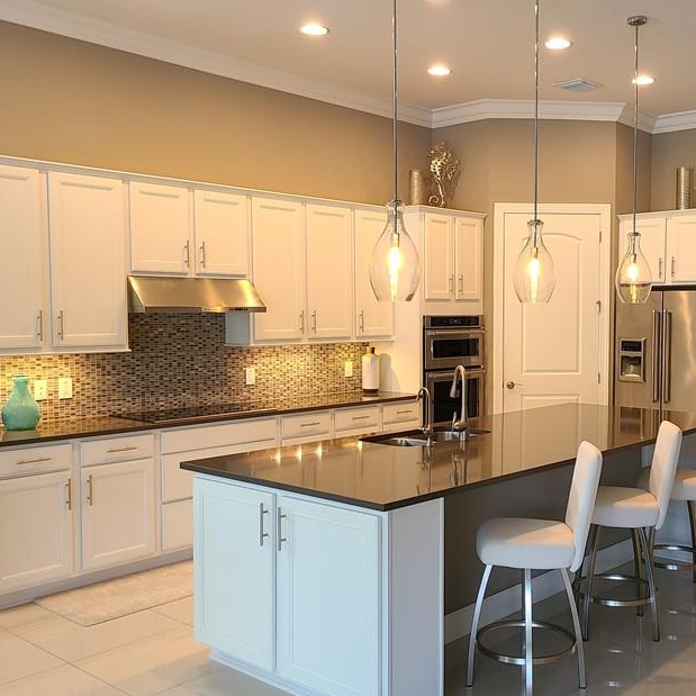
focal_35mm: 38
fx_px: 864
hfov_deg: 43.2
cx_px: 472
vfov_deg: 43.8
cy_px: 362
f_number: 1.8
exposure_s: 1/60
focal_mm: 5.4
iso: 125
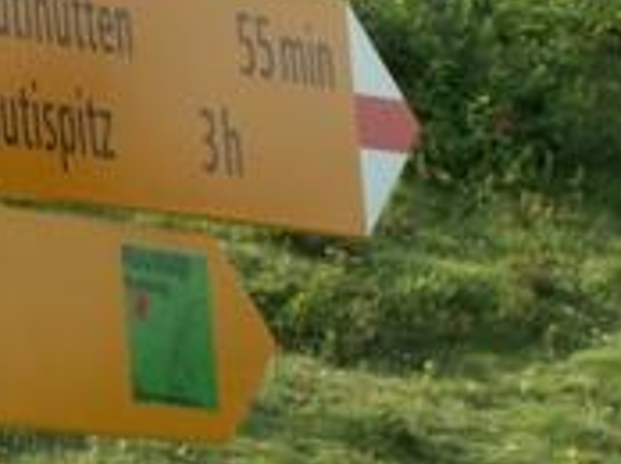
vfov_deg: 4.8
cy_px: 236
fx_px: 5482
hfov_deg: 6.4
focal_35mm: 306
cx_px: -193
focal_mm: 13.94
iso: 50
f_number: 5.6
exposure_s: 1/100
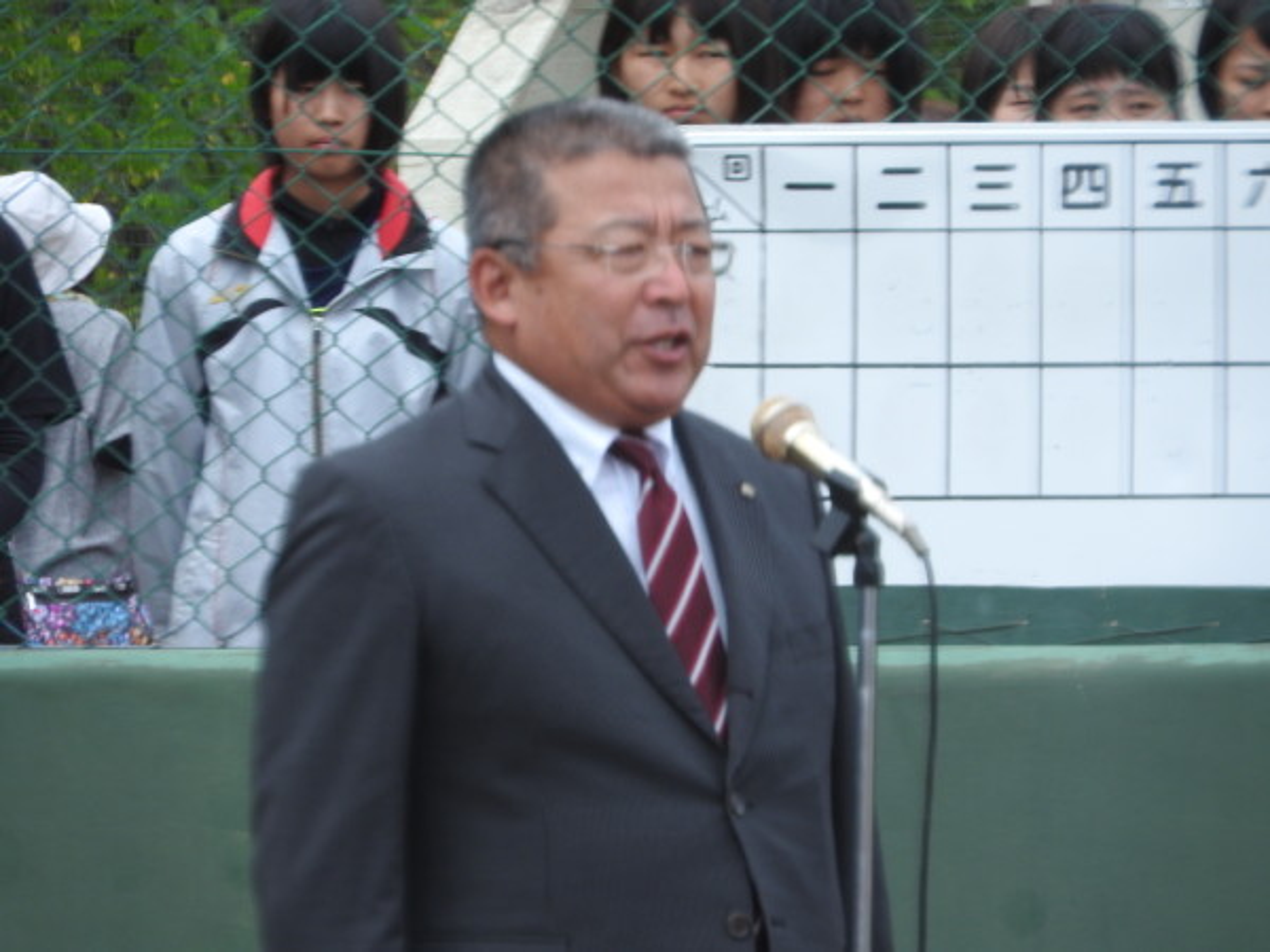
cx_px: 635
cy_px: 476
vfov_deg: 2.3
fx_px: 23847
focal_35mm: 650
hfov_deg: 3.1
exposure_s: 1/250
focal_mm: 116.5
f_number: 5.6
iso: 100
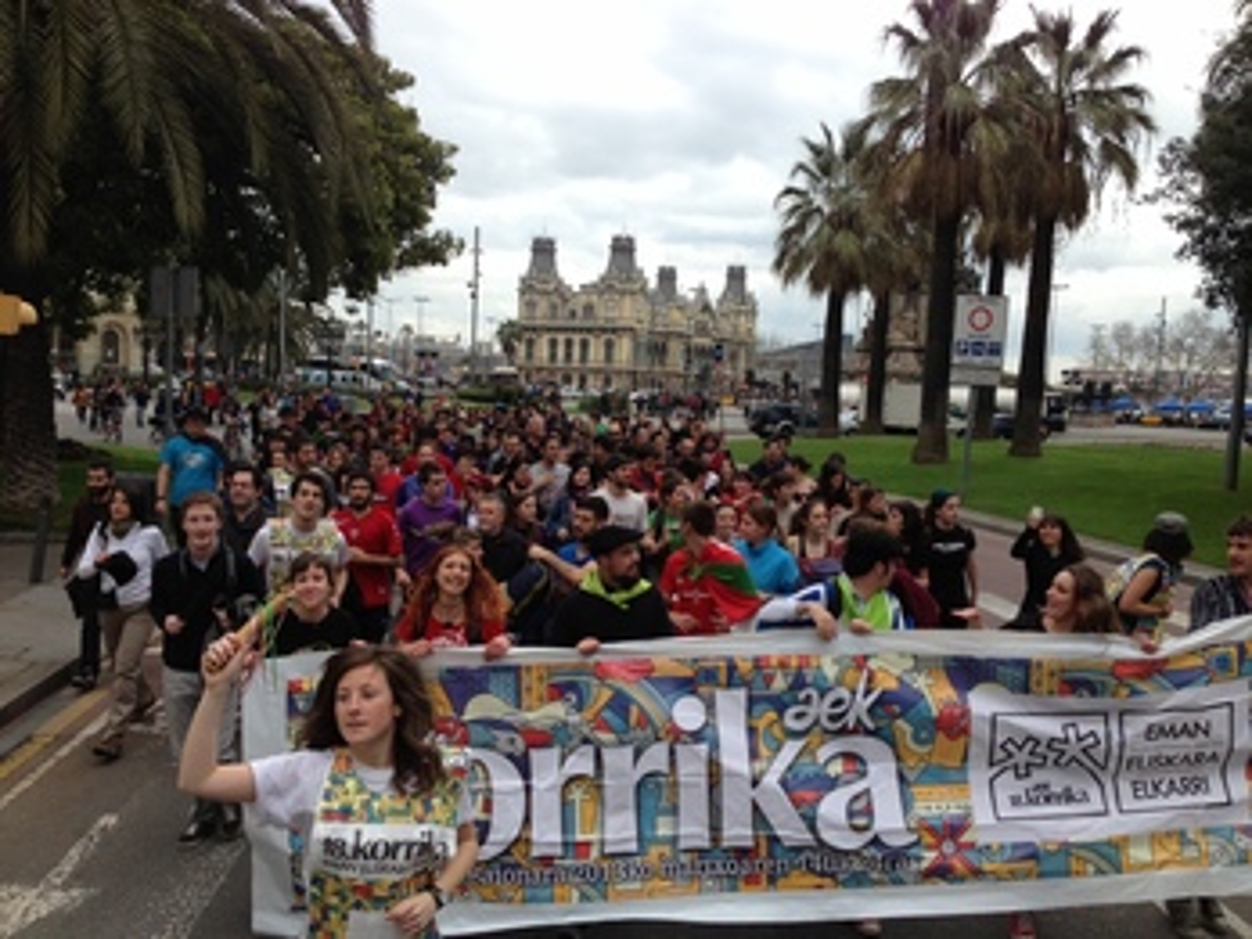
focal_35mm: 33
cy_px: 470
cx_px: 626
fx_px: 1194
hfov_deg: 55.4
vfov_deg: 42.9
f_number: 2.4
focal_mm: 4.13
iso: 50
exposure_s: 1/847
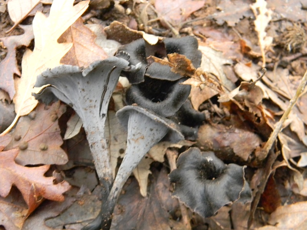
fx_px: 736
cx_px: 154
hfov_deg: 23.6
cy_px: 115
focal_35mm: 83
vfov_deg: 17.8
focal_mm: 15.1
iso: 400
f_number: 4.5
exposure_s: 1/8.4
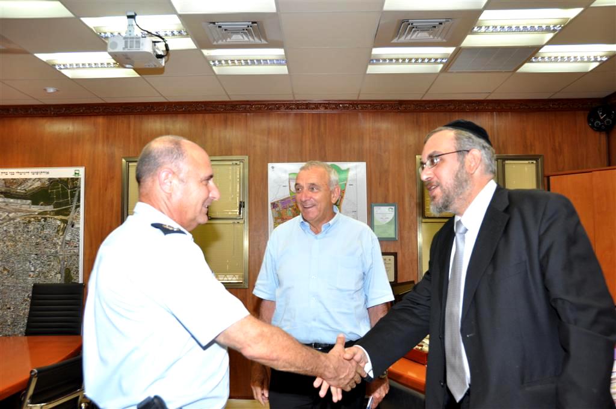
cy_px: 204
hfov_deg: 57.3
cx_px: 308
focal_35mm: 33
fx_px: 564
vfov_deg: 39.9
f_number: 5
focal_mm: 22
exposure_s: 1/100
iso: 400
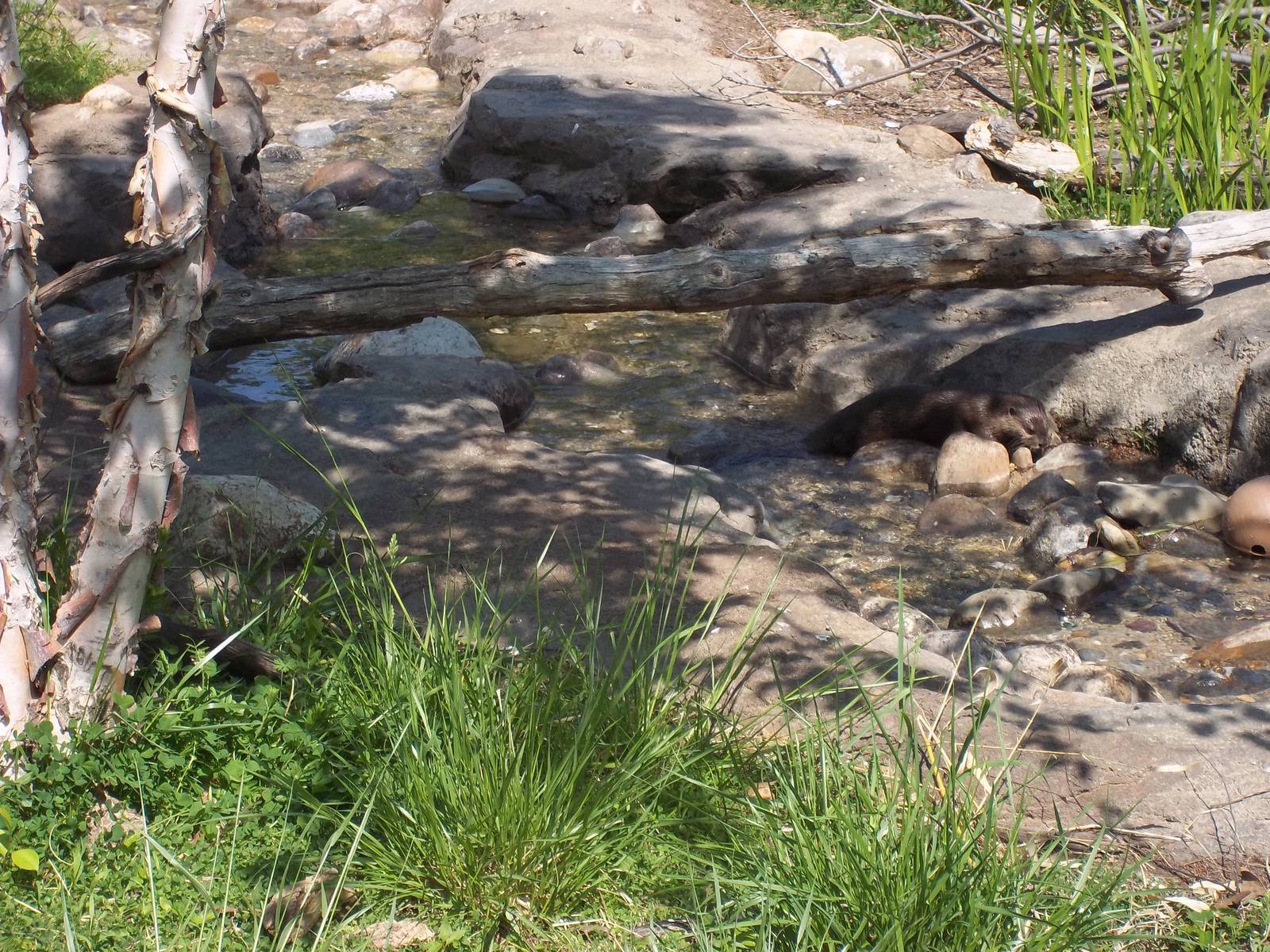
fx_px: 3962
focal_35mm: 108
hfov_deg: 18.2
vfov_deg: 13.7
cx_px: 635
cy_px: 476
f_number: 5.6
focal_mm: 19.5
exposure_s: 1/250
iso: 80
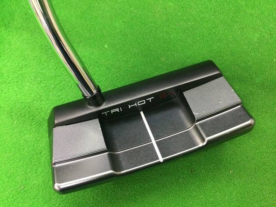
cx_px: 138
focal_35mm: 31
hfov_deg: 58.4
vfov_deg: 45.4
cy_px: 104
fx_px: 247
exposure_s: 1/24
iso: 200
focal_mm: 3.3
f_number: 2.4
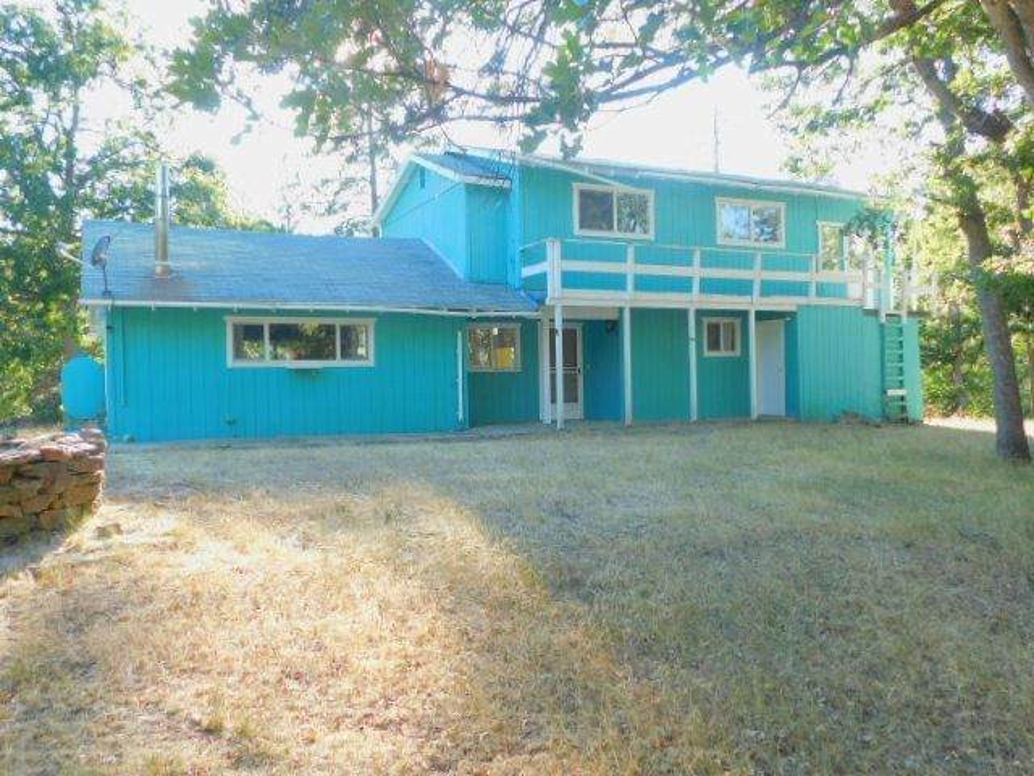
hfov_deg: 63.4
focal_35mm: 28
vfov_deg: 49.7
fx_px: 836
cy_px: 388
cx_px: 517
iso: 125
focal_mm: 4.9
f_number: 3.2
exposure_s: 1/100
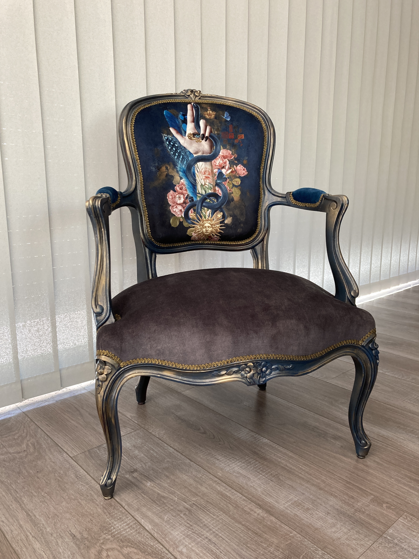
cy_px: 280
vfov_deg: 63.4
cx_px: 210
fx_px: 452
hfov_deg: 49.7
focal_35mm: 28
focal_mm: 3.99
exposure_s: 1/60
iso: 125
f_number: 1.8
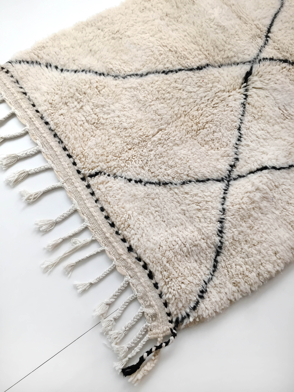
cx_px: 147
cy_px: 196
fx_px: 328
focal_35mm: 29
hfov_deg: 48.2
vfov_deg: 61.7
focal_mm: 4.15
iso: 32
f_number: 2.2
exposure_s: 1/33
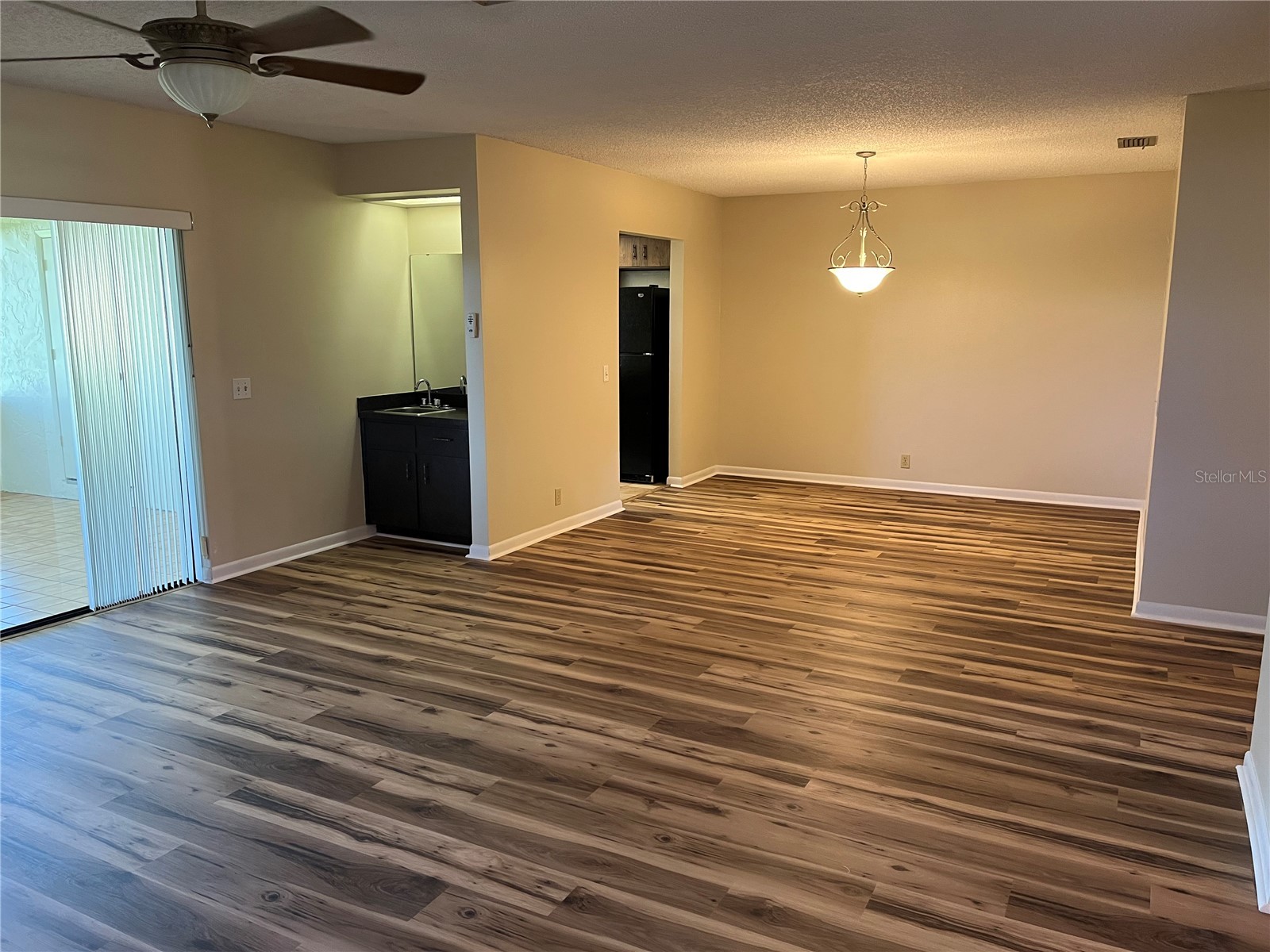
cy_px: 476
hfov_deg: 67.3
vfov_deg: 53.1
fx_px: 954
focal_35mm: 26
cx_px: 635
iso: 200
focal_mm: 5.1
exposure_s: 1/60
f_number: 1.6
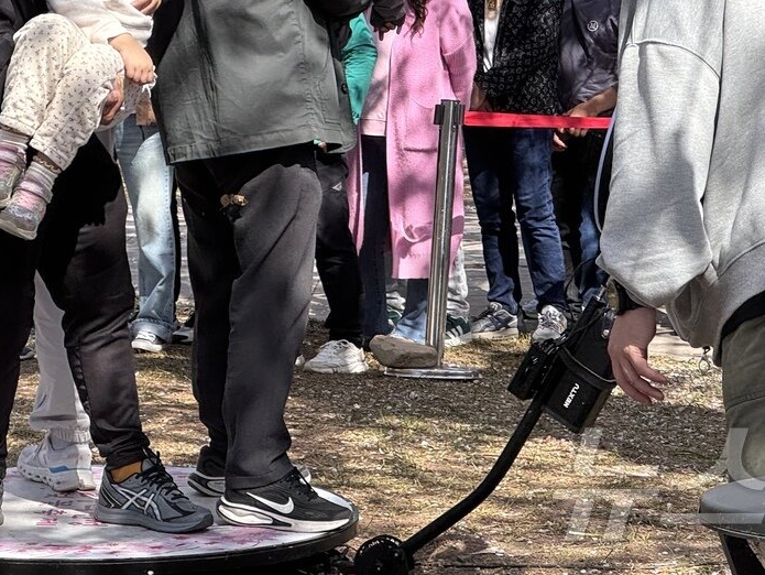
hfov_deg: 12.7
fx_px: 3427
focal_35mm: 155
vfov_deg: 9.5
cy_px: -2
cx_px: 220
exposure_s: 1/278
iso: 25
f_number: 2.8
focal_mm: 9
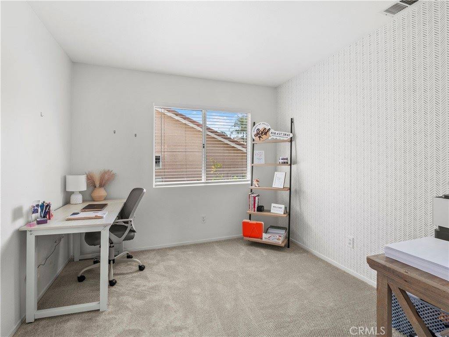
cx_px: 224
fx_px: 208
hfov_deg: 94.5
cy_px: 168
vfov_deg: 78.1
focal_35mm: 16
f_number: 8
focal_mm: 8
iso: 250
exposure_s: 1/5
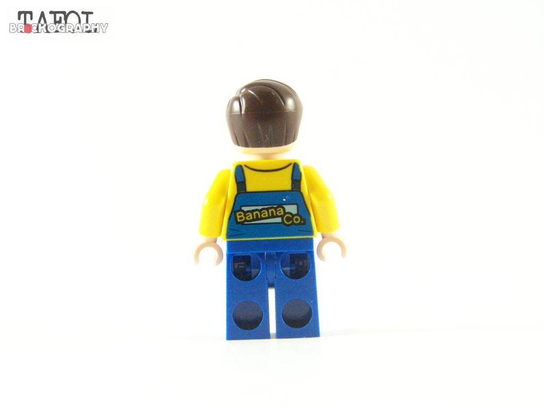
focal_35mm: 105
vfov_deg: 14.1
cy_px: 204
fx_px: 1650
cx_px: 272
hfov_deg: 18.7
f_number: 3.6
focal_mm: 17.5
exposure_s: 1/60
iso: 400
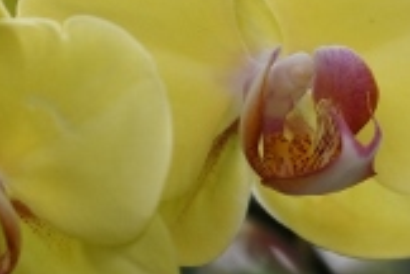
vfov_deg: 5.4
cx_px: 216
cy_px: 96
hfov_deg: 8.2
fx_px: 2876
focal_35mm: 253
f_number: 5
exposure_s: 1/160
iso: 320
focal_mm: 55
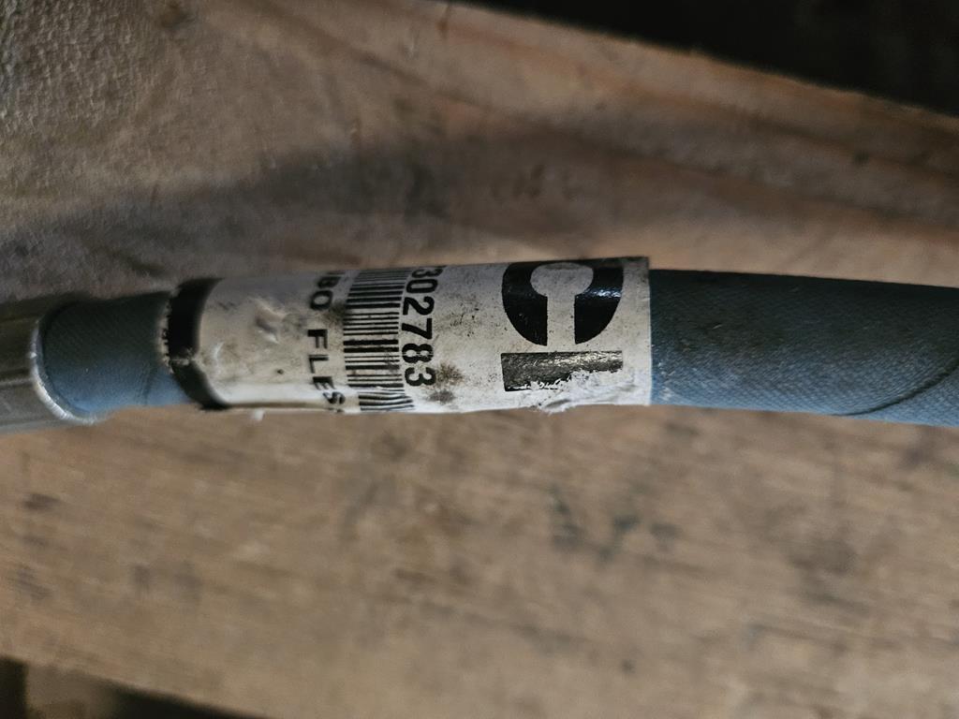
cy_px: 360
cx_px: 480
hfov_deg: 73.9
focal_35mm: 23
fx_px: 637
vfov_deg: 58.9
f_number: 1.8
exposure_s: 1/25
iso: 1000
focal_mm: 5.4
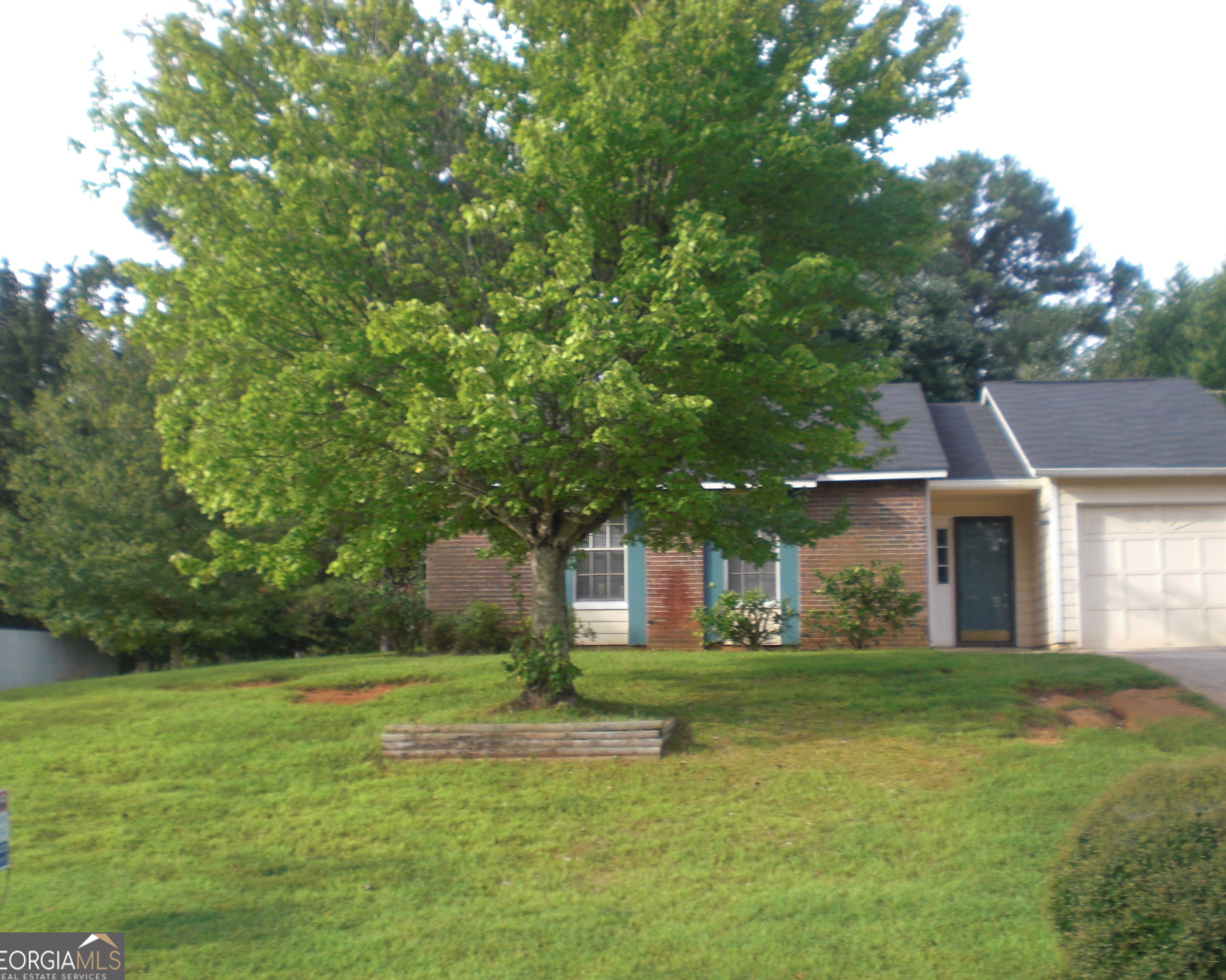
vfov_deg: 37.3
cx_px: 638
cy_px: 486
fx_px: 1451
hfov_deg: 45.8
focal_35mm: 40
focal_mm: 6.3
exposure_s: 1/200
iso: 64
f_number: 3.1
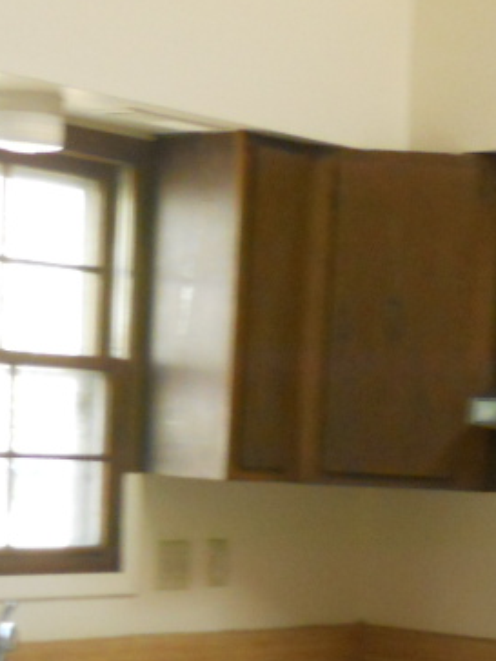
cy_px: 677
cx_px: 280
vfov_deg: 21.0
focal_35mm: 90
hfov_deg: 16.4
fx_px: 1719
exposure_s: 1/25
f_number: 2.8
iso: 400
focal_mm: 5.7
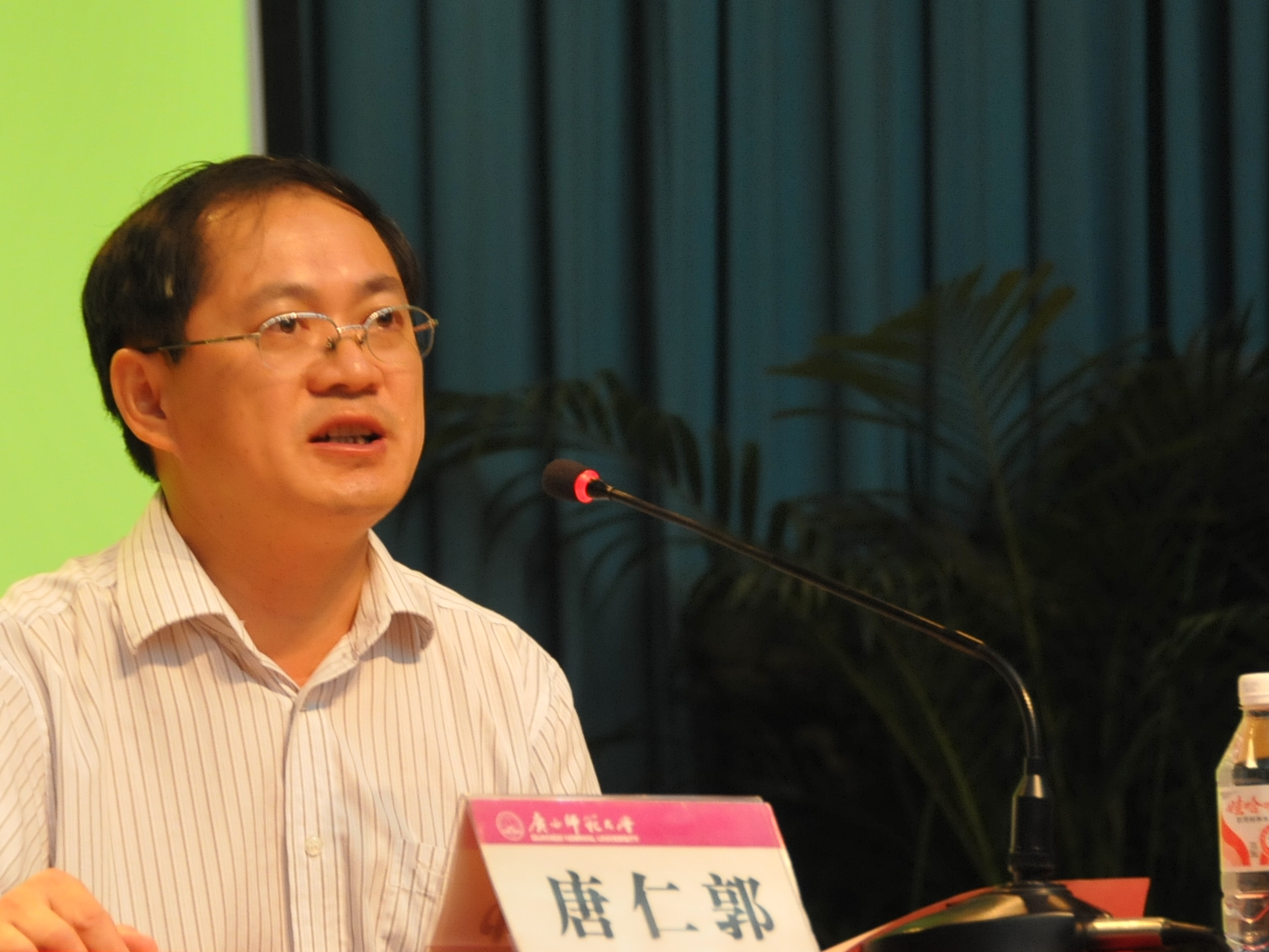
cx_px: 497
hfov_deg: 9.3
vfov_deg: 7.0
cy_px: 459
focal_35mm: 214
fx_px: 7837
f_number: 5.3
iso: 1600
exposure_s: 1/25
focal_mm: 95
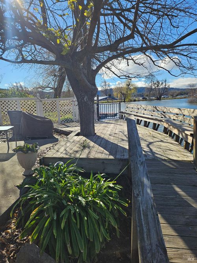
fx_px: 182
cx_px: 98
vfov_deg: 71.6
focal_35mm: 24
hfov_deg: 56.8
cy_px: 132
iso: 50
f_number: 1.8
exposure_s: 1/3318
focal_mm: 5
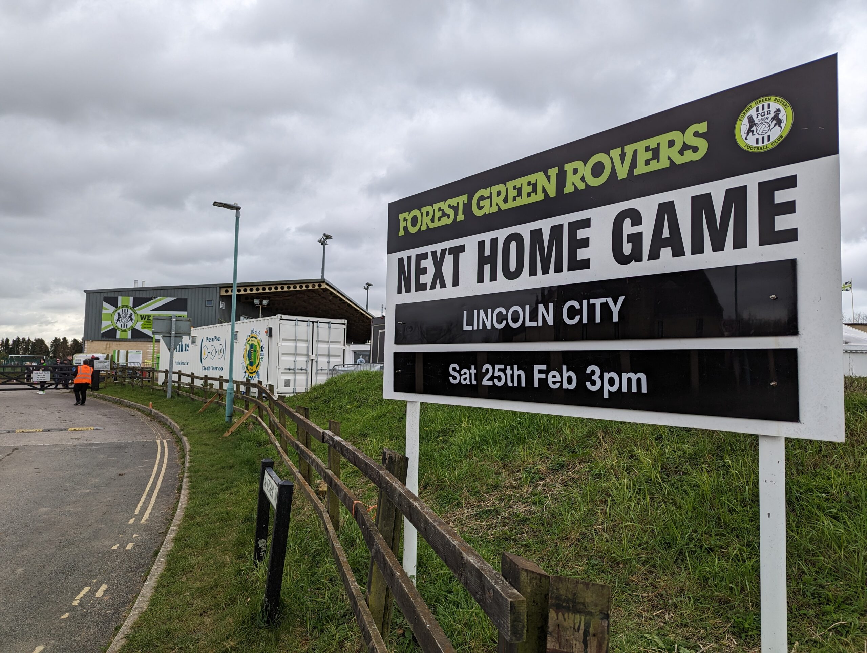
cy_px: 326
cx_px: 434
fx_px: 602
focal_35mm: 24
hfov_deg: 71.5
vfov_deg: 56.9
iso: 44
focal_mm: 6.81
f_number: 1.85
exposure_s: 1/539
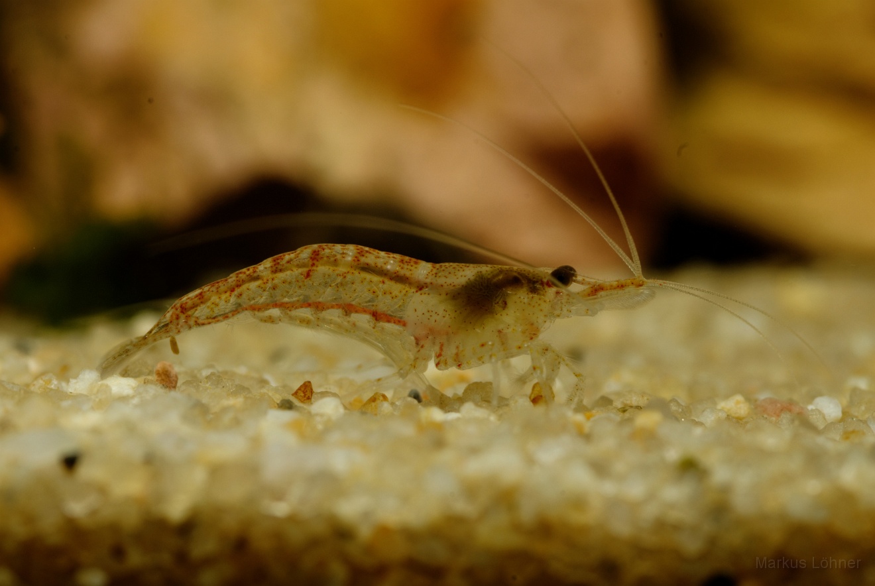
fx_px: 3651
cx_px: 438
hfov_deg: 13.7
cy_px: 293
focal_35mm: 150
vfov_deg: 9.2
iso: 100
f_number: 22
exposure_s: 1/90
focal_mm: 100
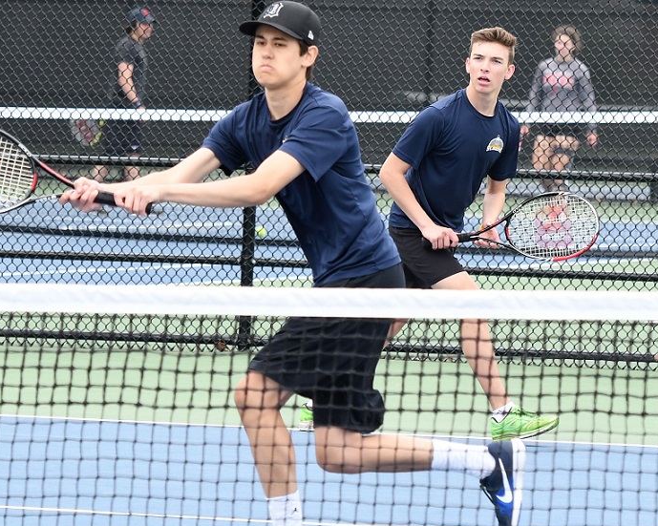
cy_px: 277
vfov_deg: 7.4
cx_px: 250
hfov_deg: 9.2
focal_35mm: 210
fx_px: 4089
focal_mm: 112
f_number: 4.5
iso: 400
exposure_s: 1/1000
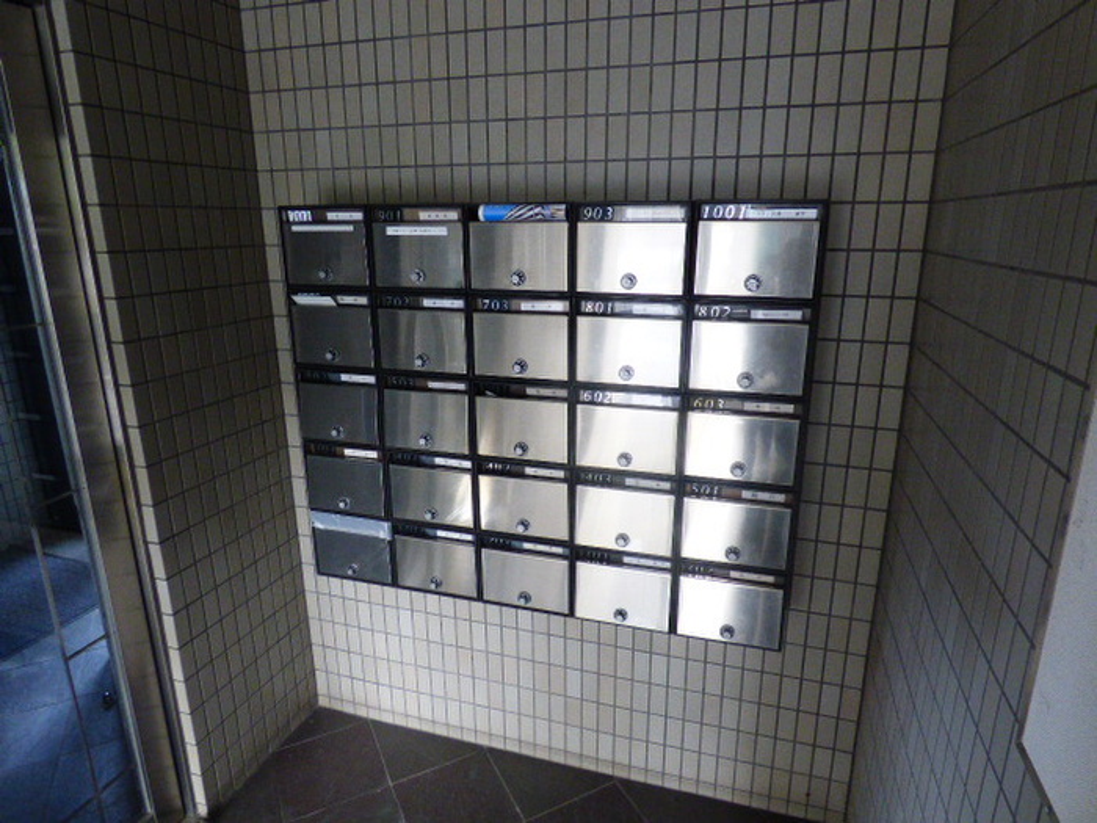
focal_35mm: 20
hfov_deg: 81.7
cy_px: 412
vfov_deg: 66.0
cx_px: 548
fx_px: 634
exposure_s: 1/25
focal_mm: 3.58
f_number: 2.8
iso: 400
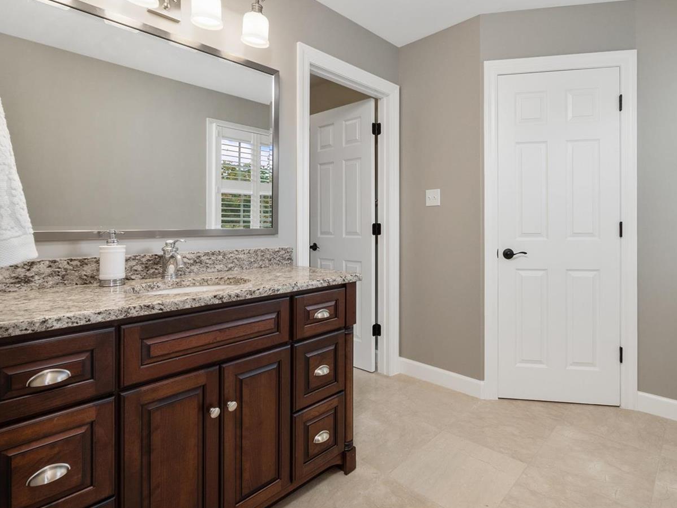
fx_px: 352
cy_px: 228
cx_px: 398
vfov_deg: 71.4
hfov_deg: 86.9
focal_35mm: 18
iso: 400
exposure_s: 1/2.5
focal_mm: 7
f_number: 10
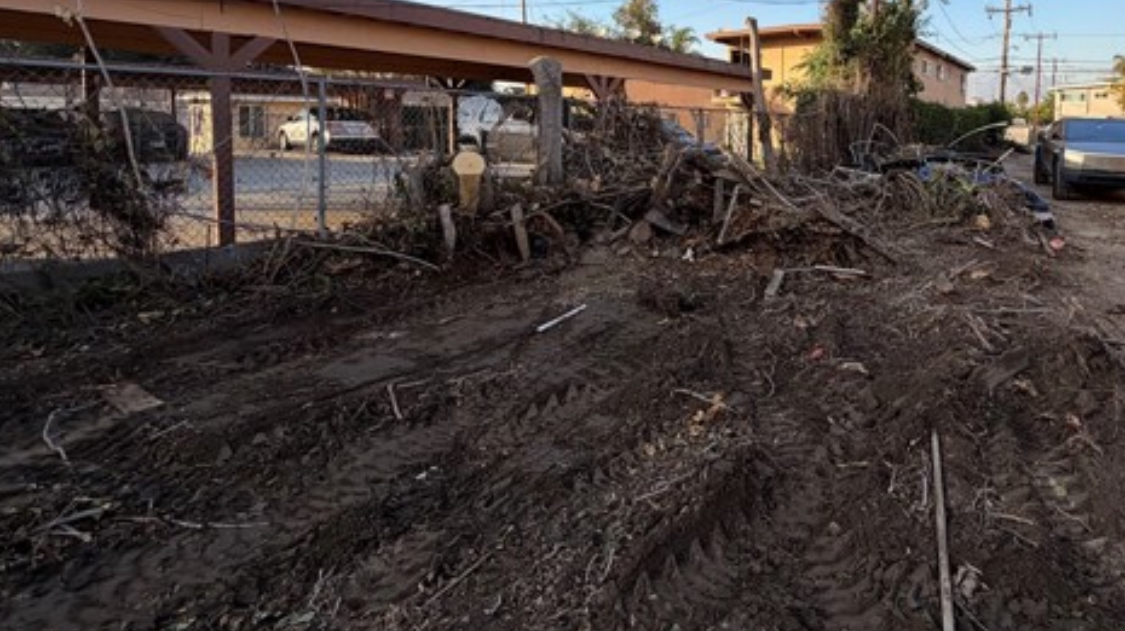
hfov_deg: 81.9
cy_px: 160
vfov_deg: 51.3
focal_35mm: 21
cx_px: 719
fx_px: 626
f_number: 2.2
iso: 40
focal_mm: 2.22
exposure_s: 1/596
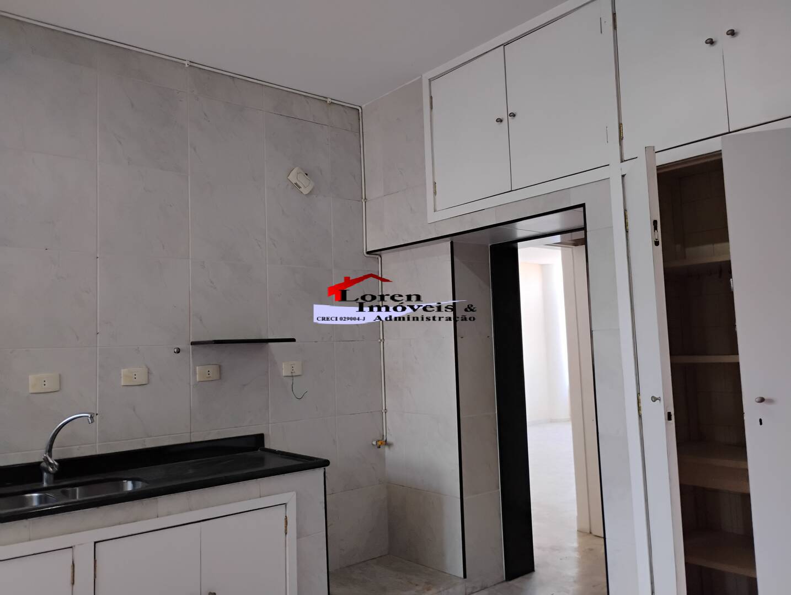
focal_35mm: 28
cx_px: 396
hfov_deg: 63.4
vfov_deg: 49.9
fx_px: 641
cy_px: 298
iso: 372
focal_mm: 4.26
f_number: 1.8
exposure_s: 1/60
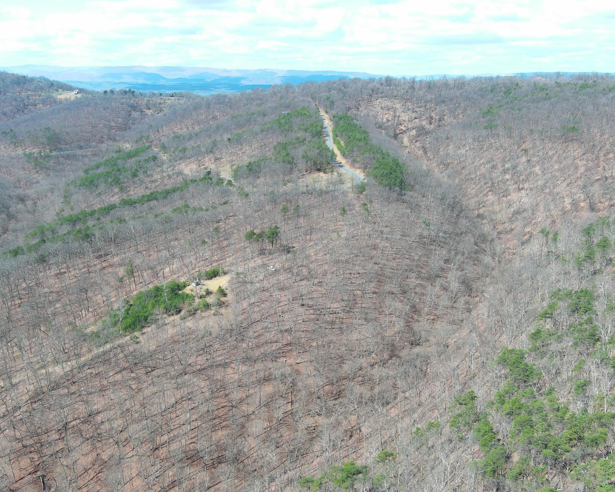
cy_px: 245
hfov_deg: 53.9
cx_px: 252
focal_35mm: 33
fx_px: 601
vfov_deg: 44.5
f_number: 2.8
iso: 100
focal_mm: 10.57
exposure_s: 1/551
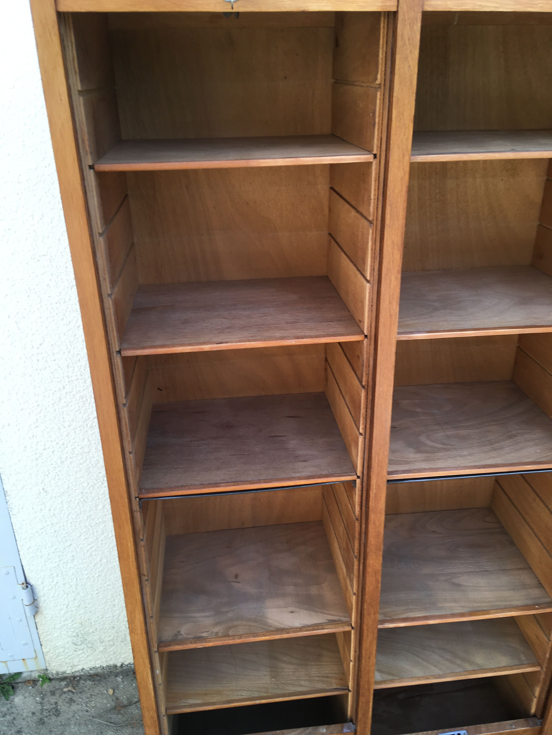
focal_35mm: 29
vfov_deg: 61.7
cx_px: 276
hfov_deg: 48.2
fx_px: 617
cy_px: 368
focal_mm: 4.15
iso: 25
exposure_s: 1/142
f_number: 2.2
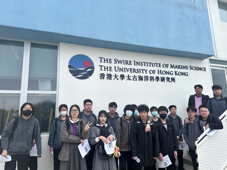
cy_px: 82
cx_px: 115
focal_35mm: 25
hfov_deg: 69.4
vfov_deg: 54.9
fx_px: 164
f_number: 1.78
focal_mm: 6.86
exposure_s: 1/1393
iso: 80
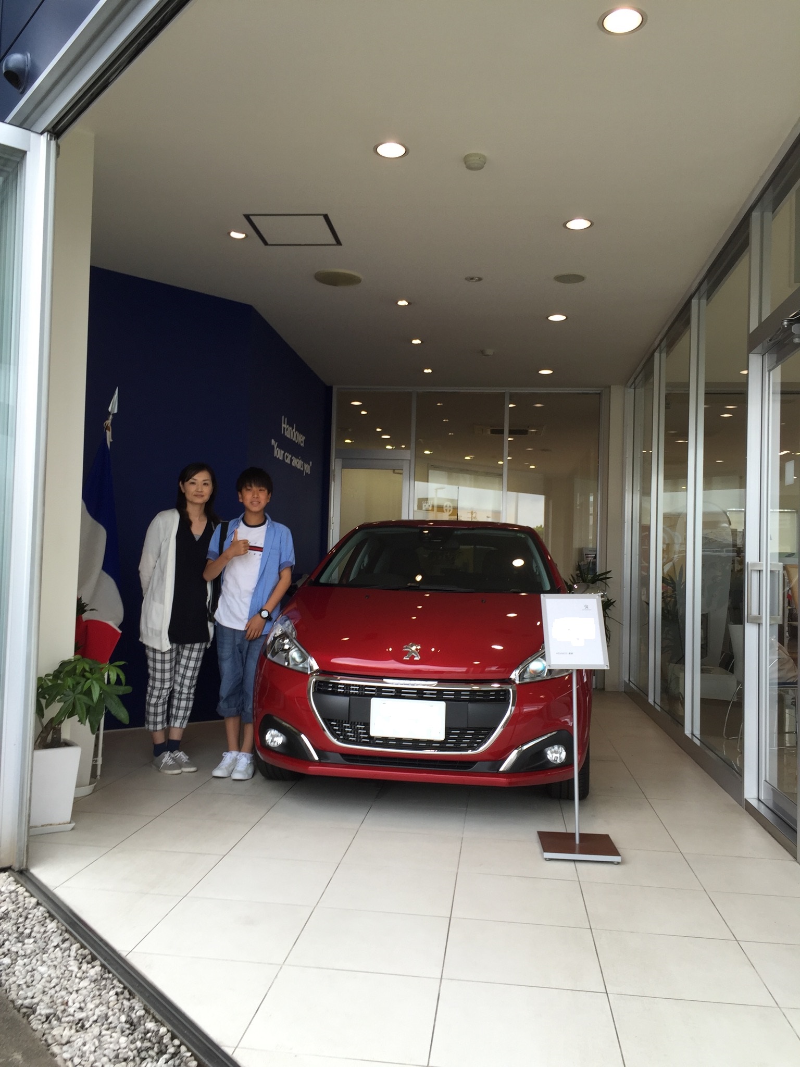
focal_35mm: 29
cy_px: 534
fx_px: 894
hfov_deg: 48.2
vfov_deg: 61.7
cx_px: 400
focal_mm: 4.15
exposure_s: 1/141
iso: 32
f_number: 2.2
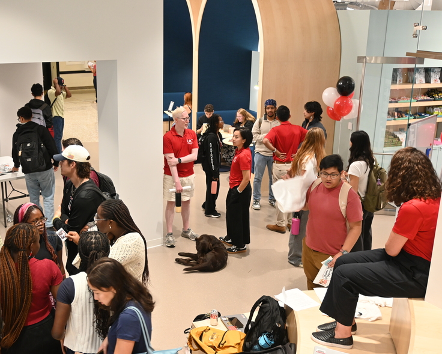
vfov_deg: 37.7
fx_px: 518
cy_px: 174
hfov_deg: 46.0
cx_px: 177
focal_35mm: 40
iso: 900
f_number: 4.2
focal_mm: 23
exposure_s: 1/40
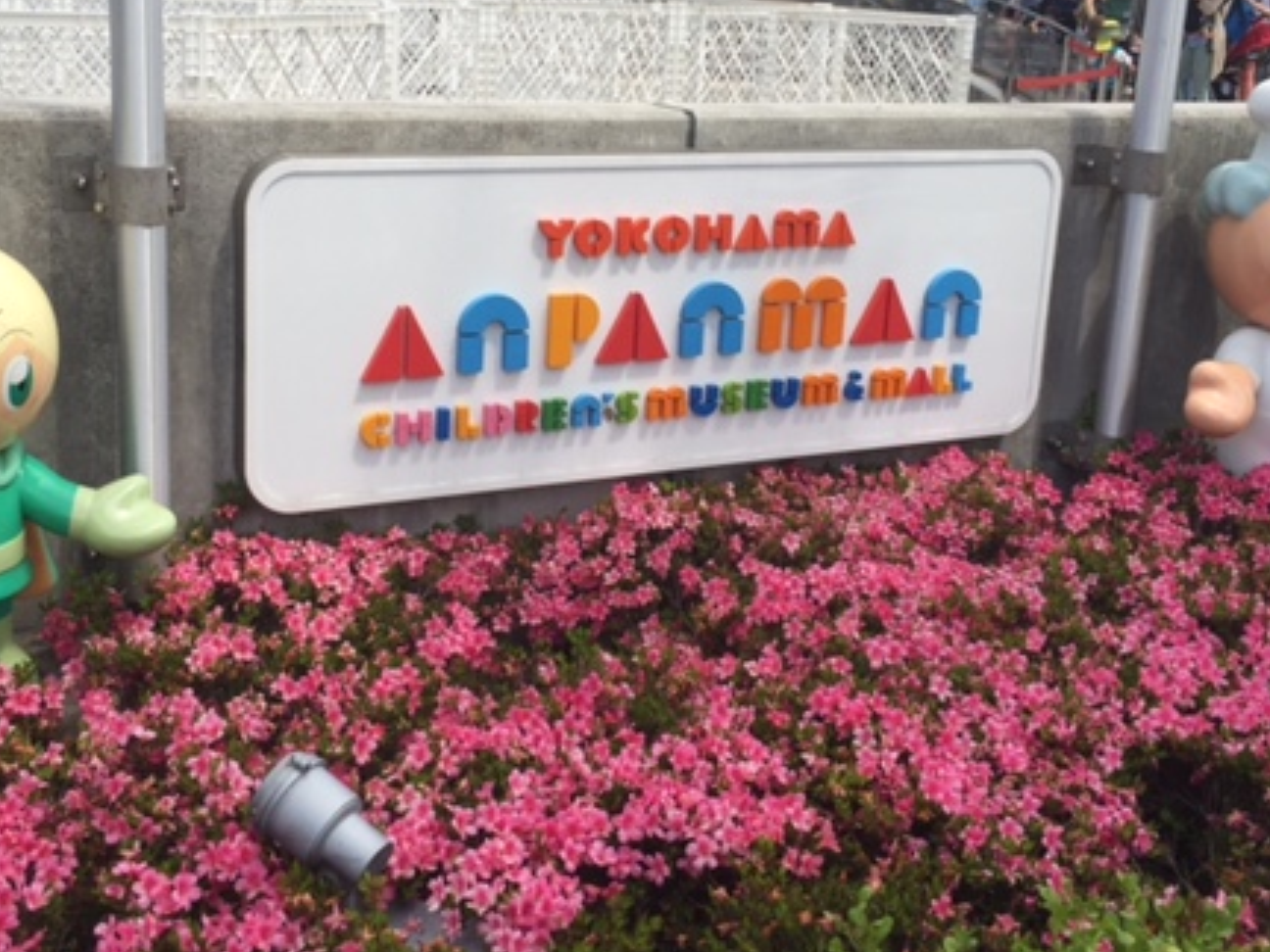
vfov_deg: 33.4
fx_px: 1578
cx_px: 559
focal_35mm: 43
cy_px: 335
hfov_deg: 43.8
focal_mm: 4.15
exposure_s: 1/1163
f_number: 2.2
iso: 32
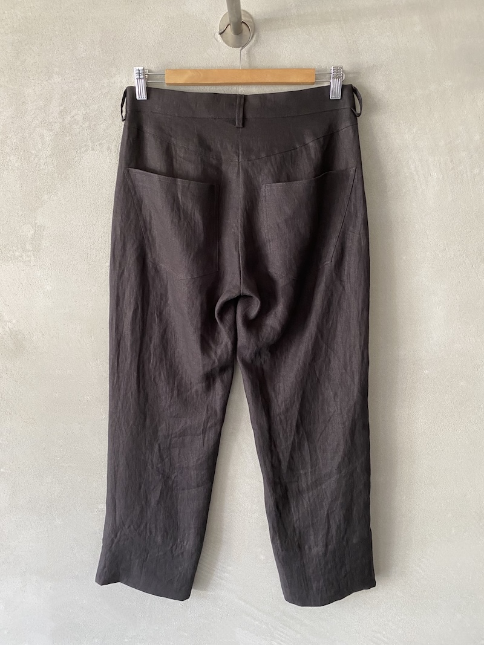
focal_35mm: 26
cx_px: 242
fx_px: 485
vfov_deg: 67.3
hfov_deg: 53.1
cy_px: 322
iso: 250
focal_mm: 4.25
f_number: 1.8
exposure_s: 1/60
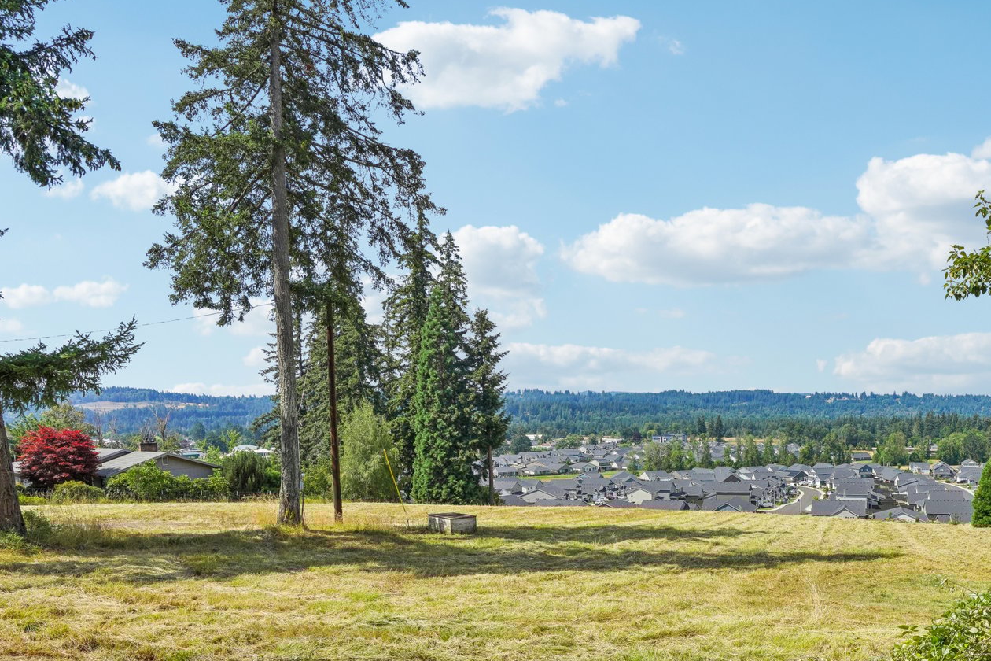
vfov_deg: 48.0
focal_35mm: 26
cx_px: 680
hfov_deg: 67.0
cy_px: 482
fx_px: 716
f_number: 8
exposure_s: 1/1000
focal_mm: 16
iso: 400
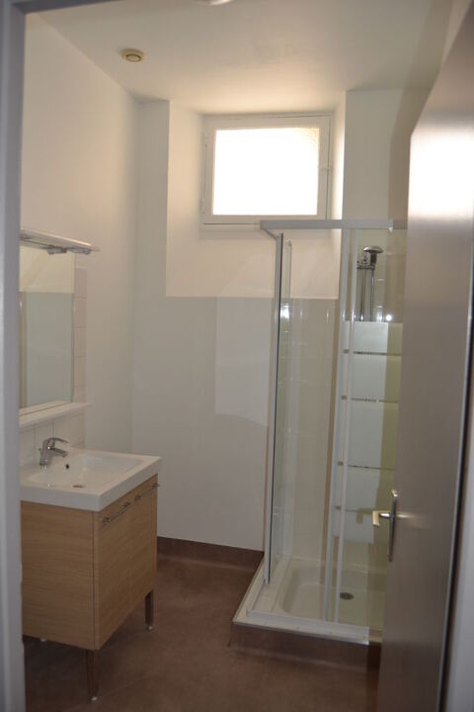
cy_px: 356
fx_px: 533
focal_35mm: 27
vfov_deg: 67.4
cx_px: 237
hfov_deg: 47.9
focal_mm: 18
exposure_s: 1/125
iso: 220
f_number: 4
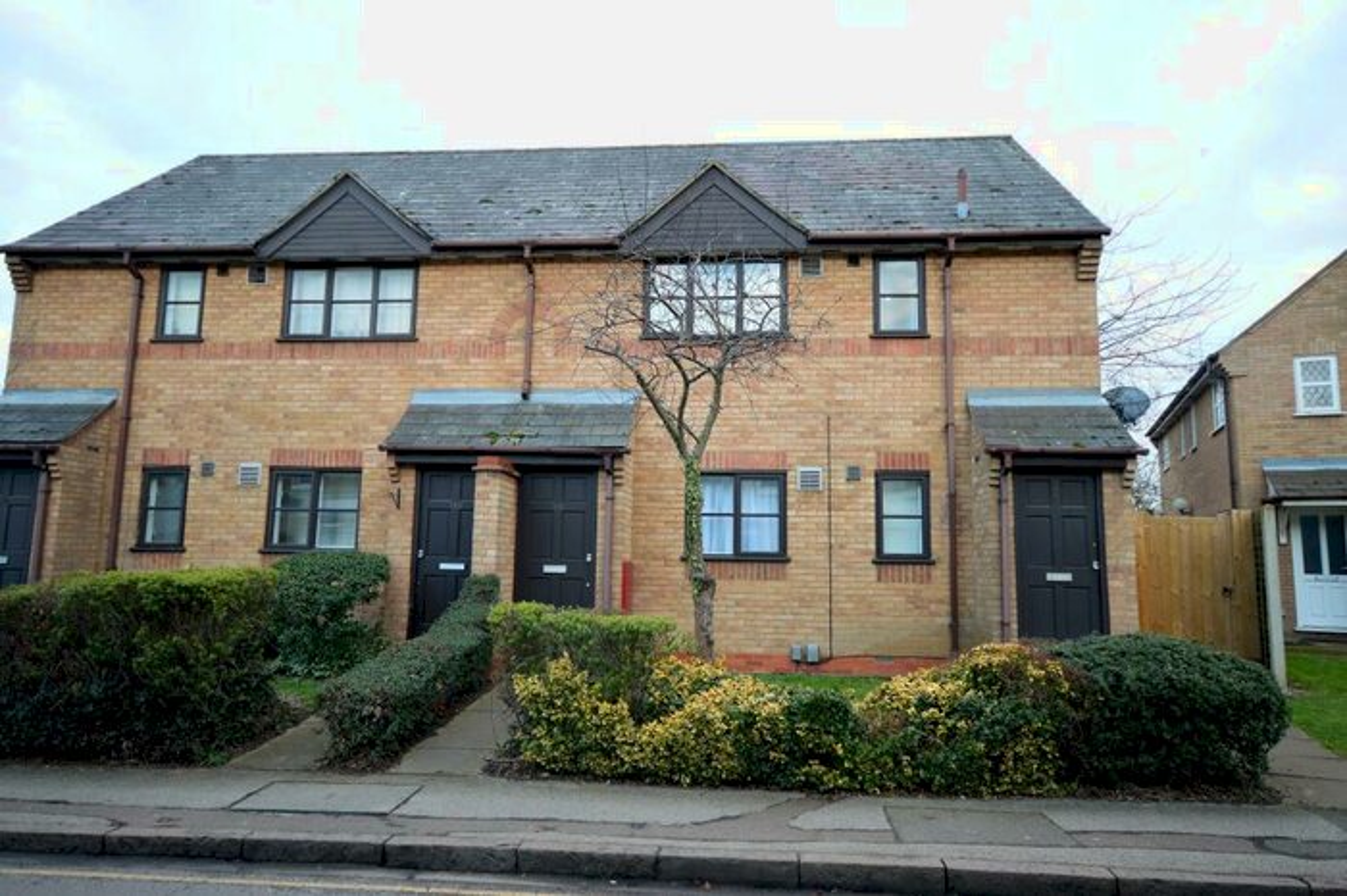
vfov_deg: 56.1
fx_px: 841
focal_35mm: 22
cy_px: 448
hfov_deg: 77.3
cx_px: 674
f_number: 5
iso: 400
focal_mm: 15
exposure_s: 1/80
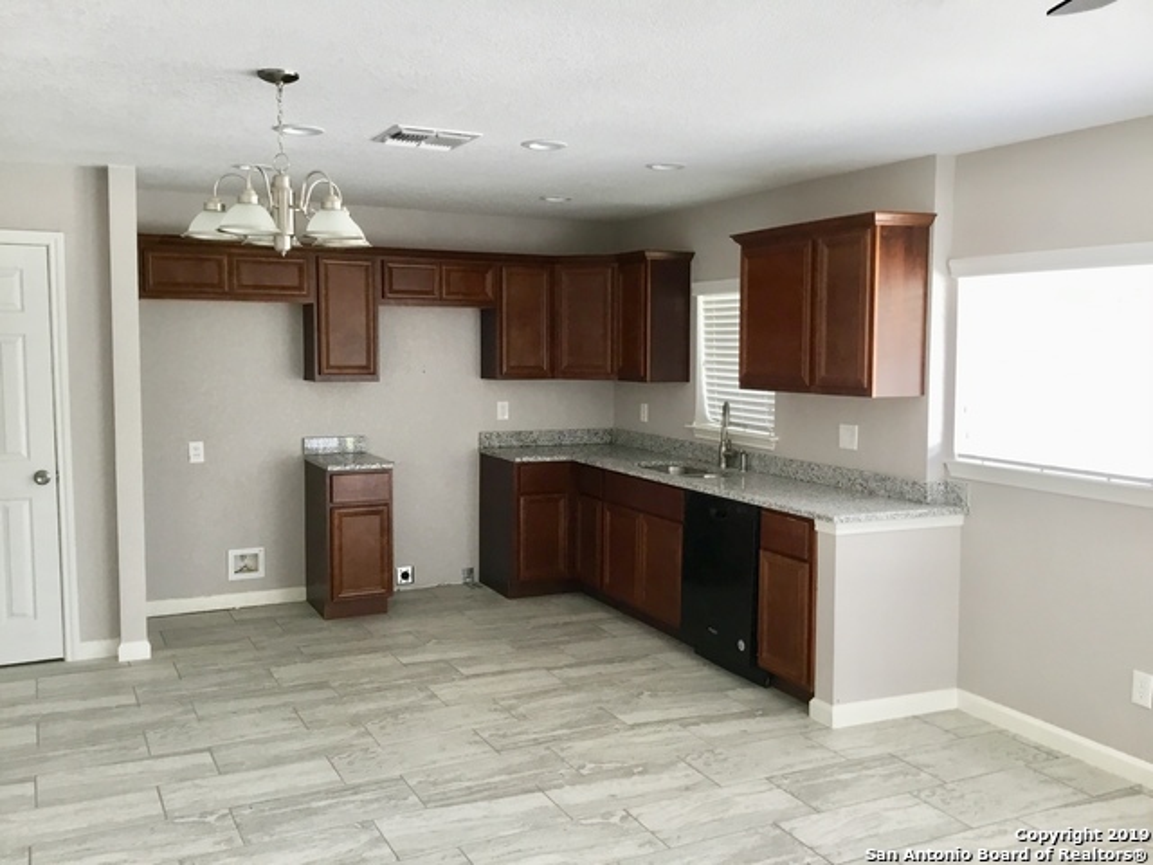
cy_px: 432
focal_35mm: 31
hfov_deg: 58.4
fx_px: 1033
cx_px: 576
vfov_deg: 45.4
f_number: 2.4
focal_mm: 3.3
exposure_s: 1/30
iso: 25
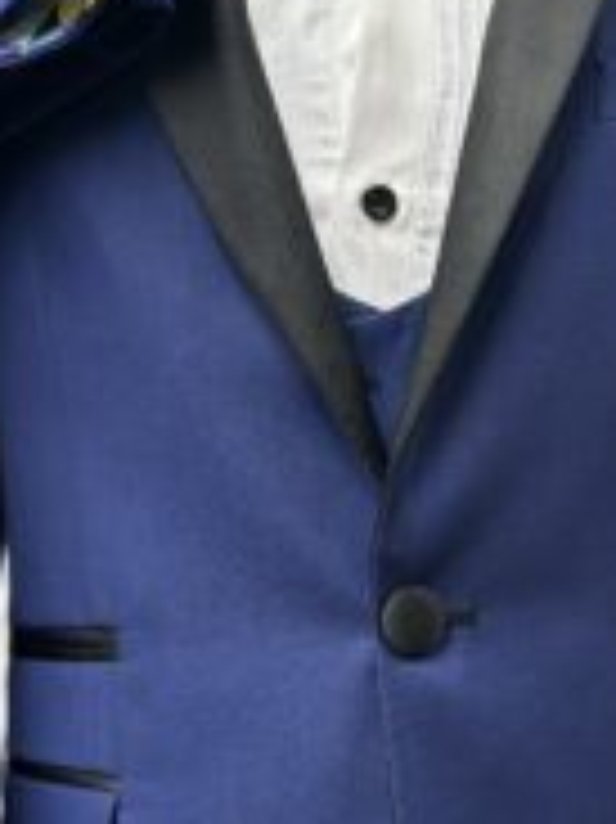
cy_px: 410
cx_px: 371
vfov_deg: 15.1
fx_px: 3112
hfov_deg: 11.3
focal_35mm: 131
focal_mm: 6.86
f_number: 1.78
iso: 125
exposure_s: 1/60
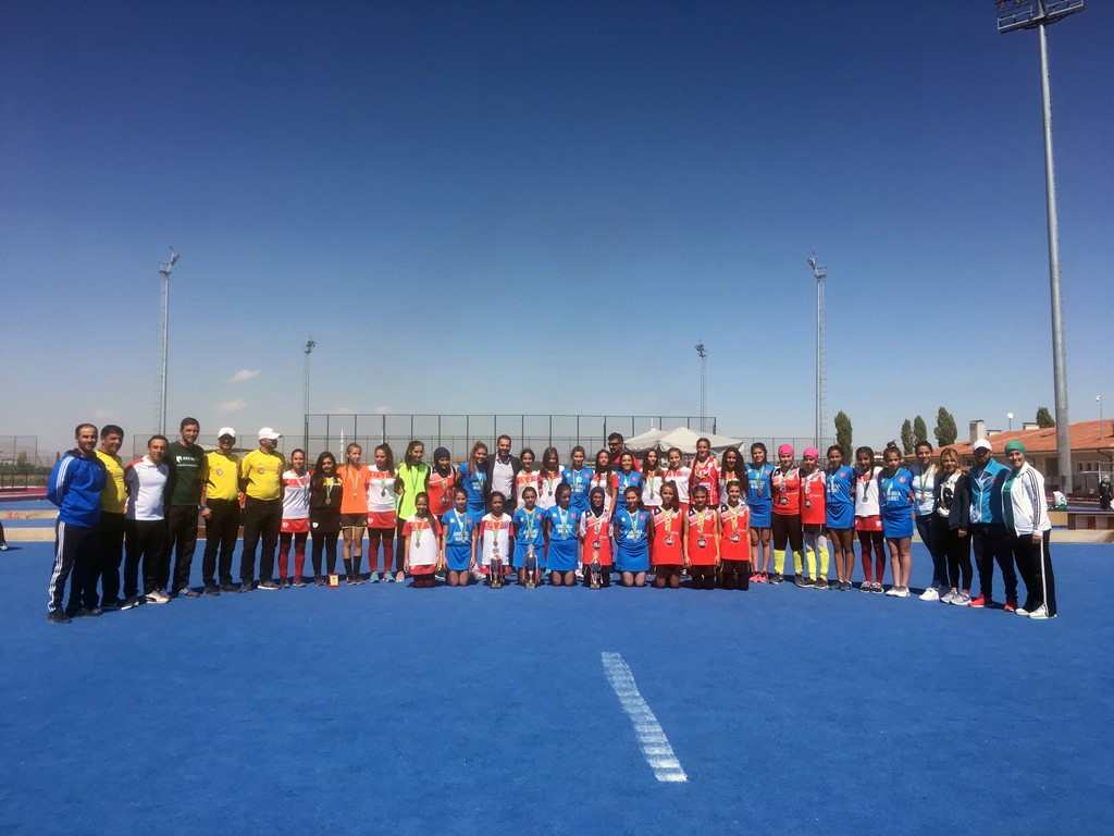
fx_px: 933
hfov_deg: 61.7
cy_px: 418
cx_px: 557
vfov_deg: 48.2
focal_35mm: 29
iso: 25
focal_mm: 4.15
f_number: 2.2
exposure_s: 1/2404
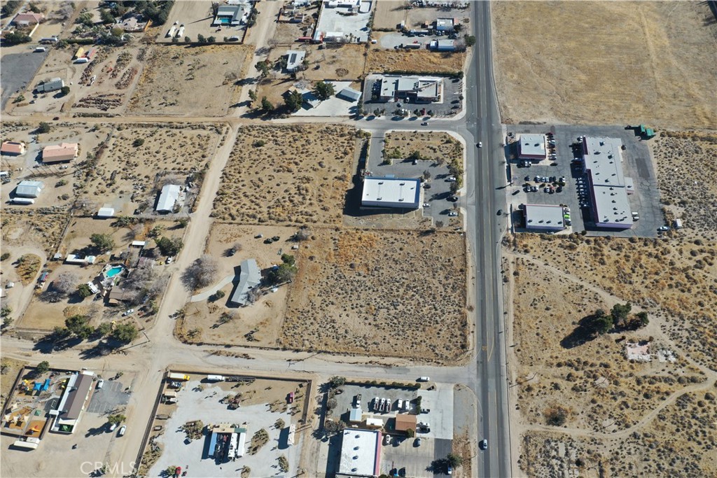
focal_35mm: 28
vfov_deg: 46.4
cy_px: 239
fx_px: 558
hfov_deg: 65.5
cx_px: 358
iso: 100
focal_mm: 10.26
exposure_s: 1/400
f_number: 5.6
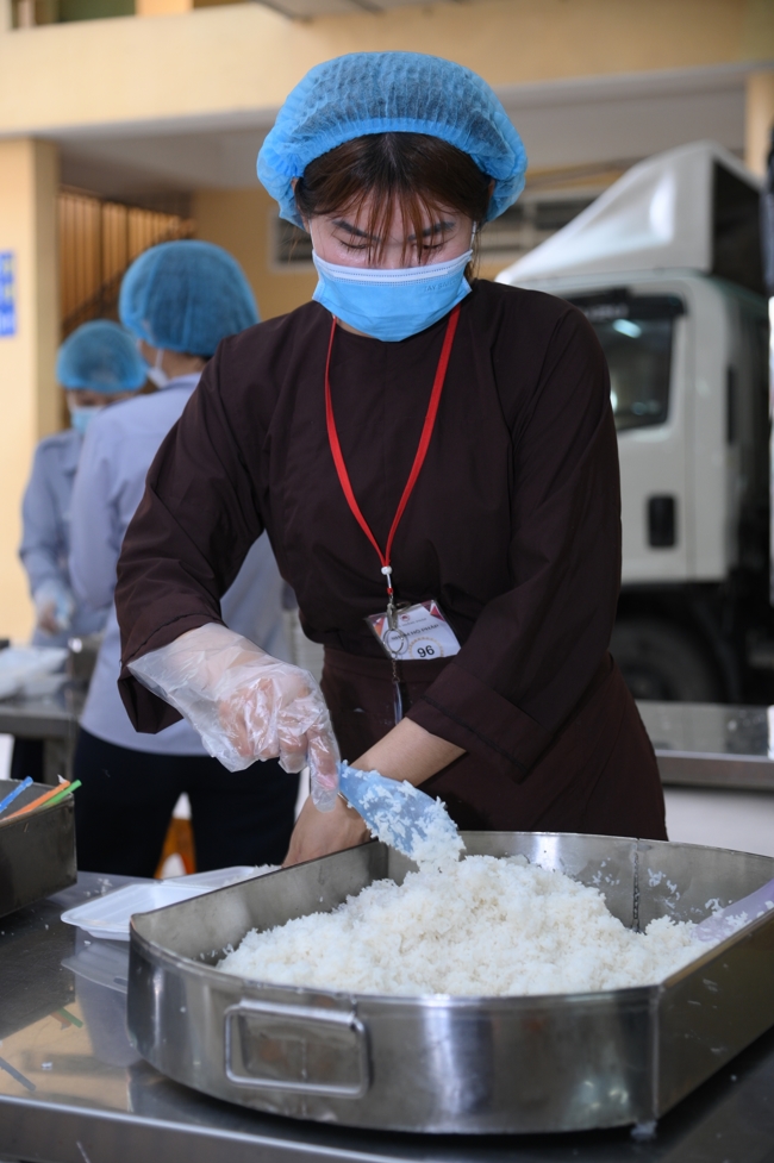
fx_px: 1873
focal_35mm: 58
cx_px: 387
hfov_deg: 23.3
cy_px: 582
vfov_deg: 34.5
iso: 800
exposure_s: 1/80
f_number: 4
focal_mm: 58
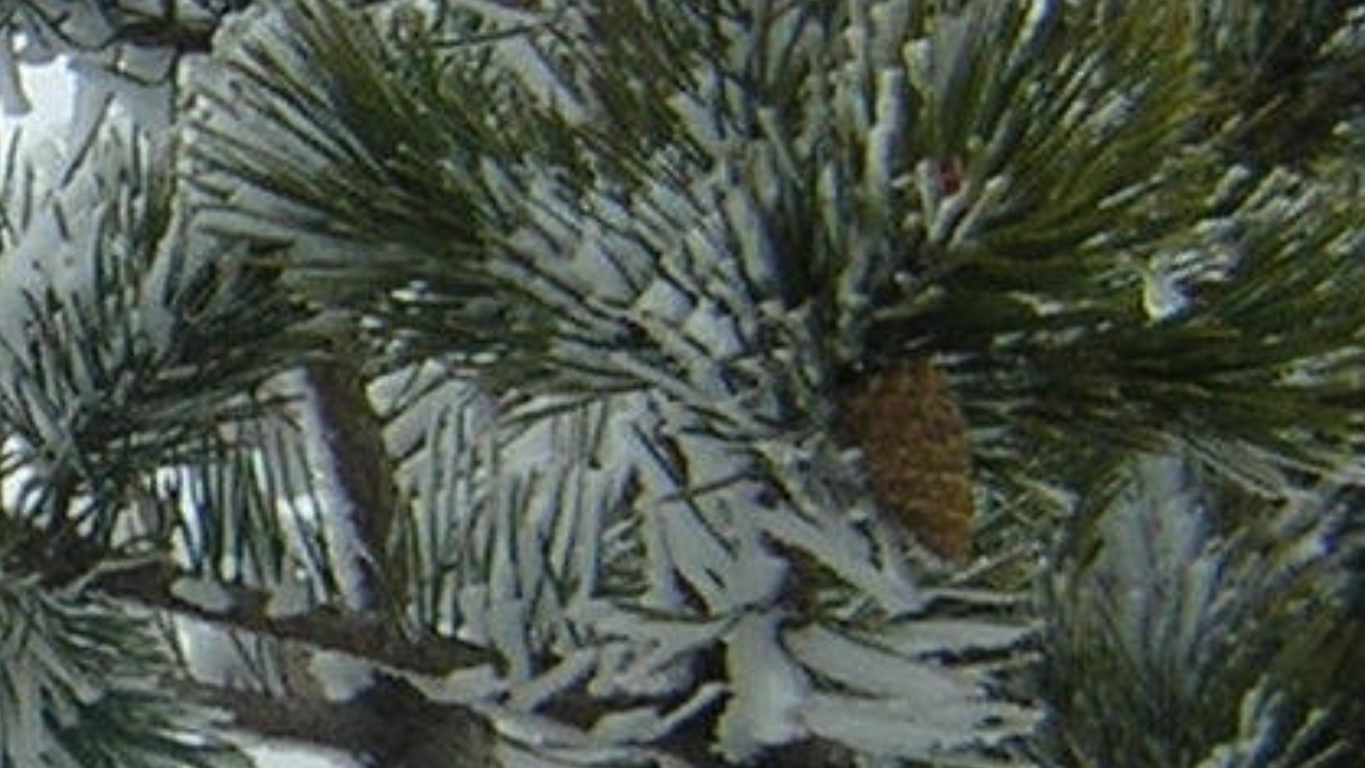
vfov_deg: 8.1
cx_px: -238
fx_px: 5428
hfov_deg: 13.9
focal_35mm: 150
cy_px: 539
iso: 100
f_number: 2.6
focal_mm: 4.7
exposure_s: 1/94
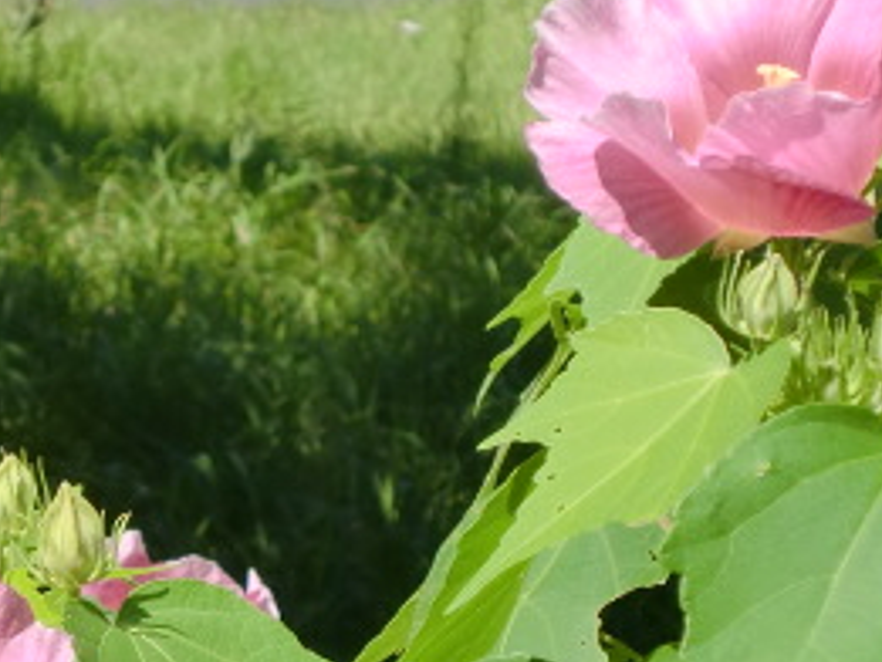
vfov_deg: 10.1
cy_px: 486
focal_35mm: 147
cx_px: 162
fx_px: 3747
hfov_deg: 13.4
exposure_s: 1/500
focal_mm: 10.4
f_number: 4
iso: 64
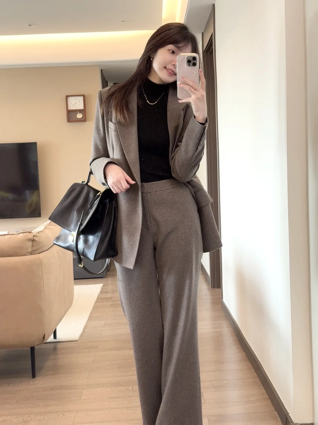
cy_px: 212
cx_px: 159
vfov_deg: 39.7
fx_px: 588
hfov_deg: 30.3
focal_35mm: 48
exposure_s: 1/64
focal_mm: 6.76
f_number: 1.78
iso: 100
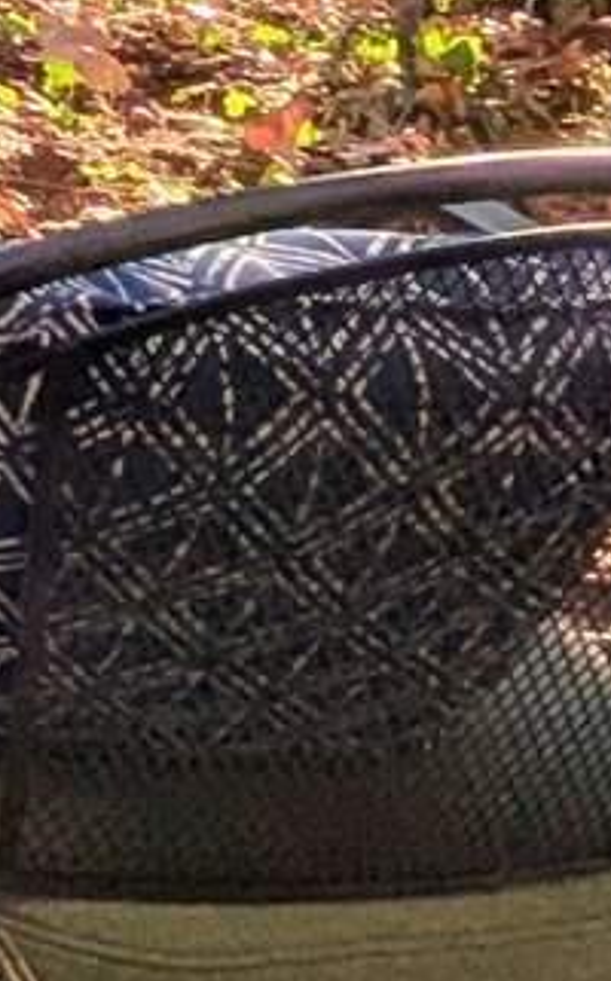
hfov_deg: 8.3
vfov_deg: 14.4
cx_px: -1482
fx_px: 3258
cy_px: -963
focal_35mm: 122
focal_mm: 2.35
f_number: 2.2
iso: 53
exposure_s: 1/1524
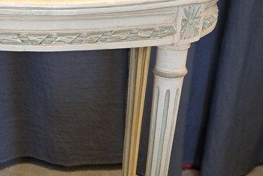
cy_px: 122
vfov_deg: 23.7
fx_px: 417
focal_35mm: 57
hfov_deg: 33.8
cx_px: 47
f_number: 1.8
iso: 800
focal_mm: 5.23
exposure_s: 1/25
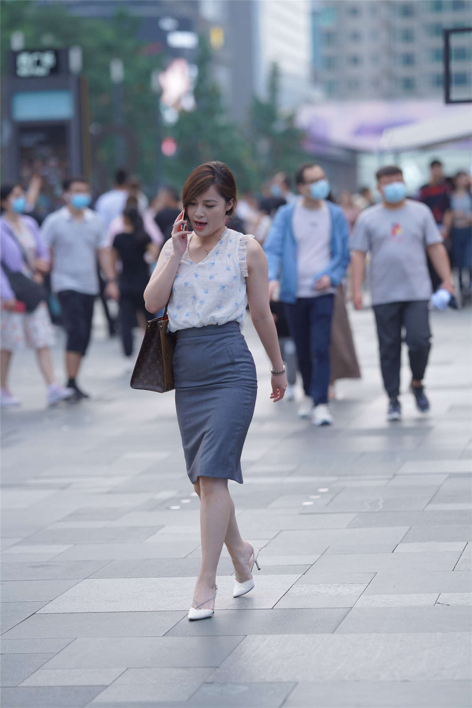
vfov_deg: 15.2
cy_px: 354
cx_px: 236
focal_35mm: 135
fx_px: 2655
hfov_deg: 10.2
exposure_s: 1/800
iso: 400
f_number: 2.5
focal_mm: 135
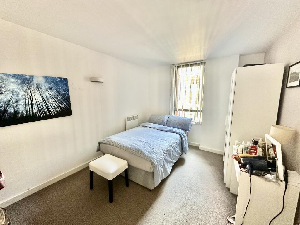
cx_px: 150
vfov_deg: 85.7
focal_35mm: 14
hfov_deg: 102.1
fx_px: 121
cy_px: 112
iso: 320
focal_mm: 2.22
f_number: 2.2
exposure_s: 1/63
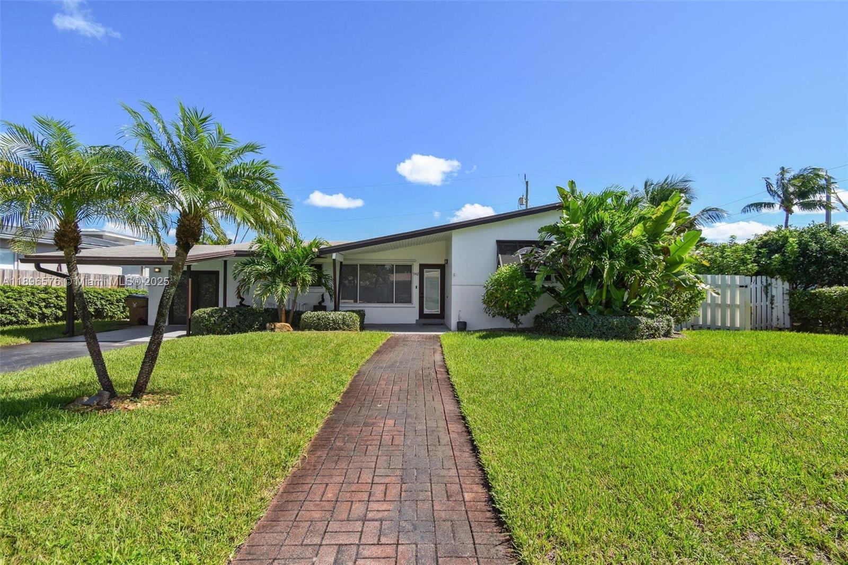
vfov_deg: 77.3
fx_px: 353
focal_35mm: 15
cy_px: 282
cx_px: 424
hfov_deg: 100.4
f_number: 8
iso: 100
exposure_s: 1/250
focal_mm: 10
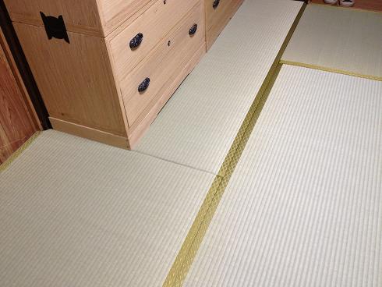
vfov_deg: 40.7
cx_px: 191
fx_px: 386
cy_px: 144
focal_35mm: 35
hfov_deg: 52.6
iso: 125
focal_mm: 4.28
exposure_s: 1/20
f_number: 2.4
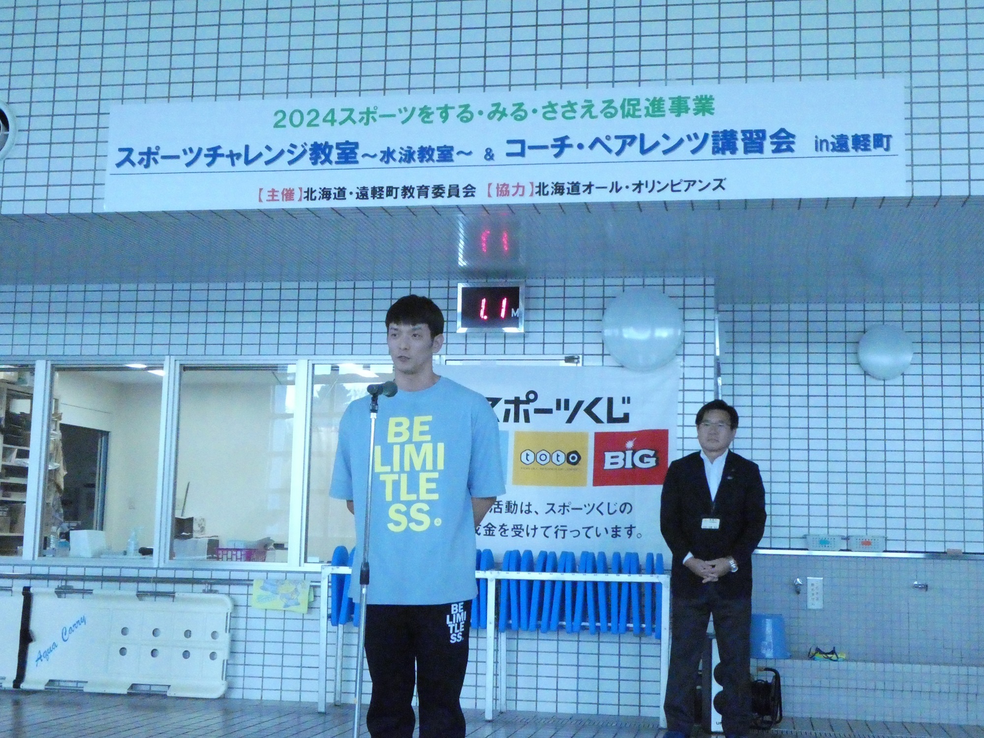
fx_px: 1336
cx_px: 492
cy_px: 369
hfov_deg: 40.4
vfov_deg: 30.9
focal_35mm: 47
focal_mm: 8.4
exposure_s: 1/500
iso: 3200
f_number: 4
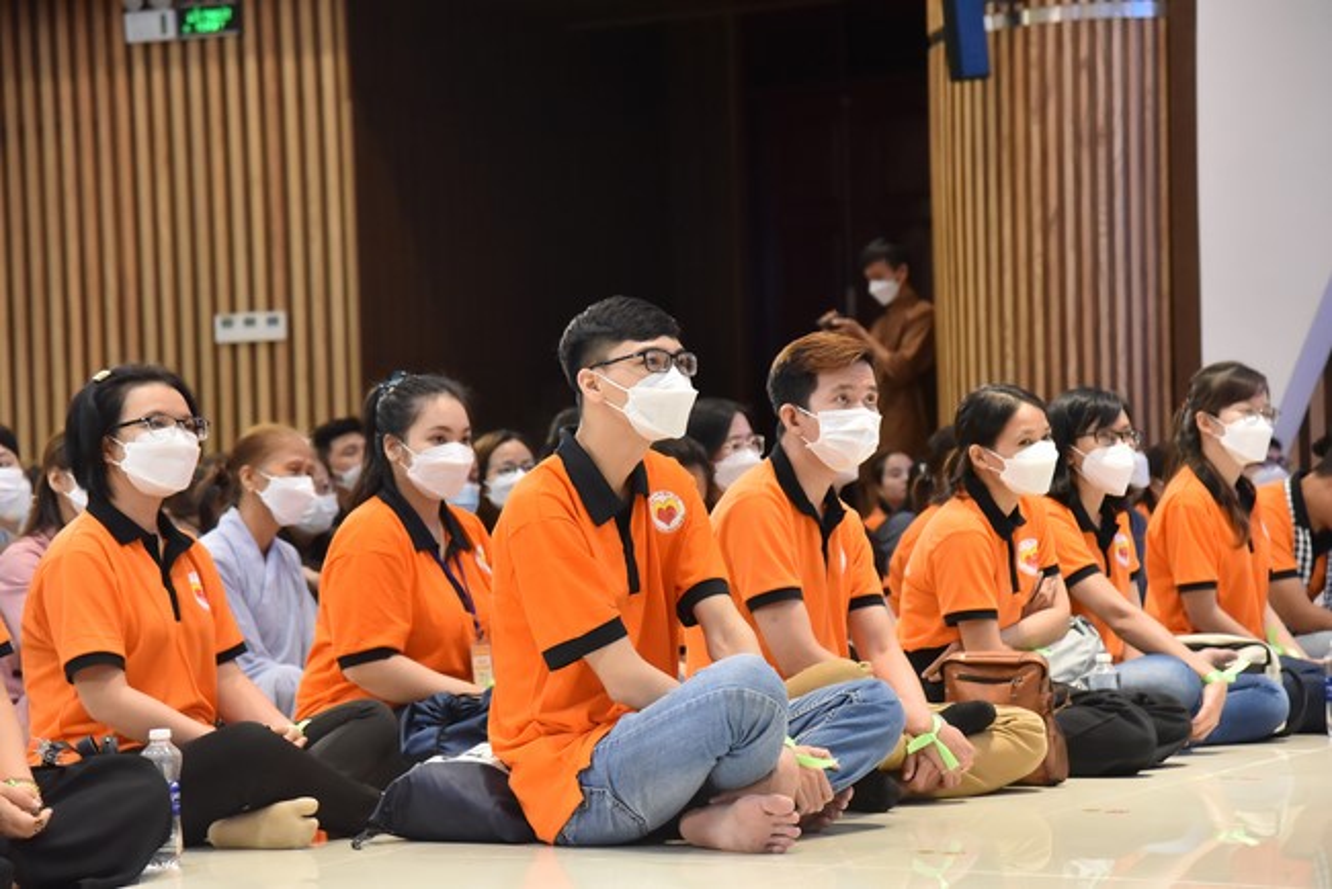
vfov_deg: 15.9
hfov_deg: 23.6
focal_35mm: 86
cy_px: 444
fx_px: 3183
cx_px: 666
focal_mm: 86
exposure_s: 1/160
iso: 3200
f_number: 5
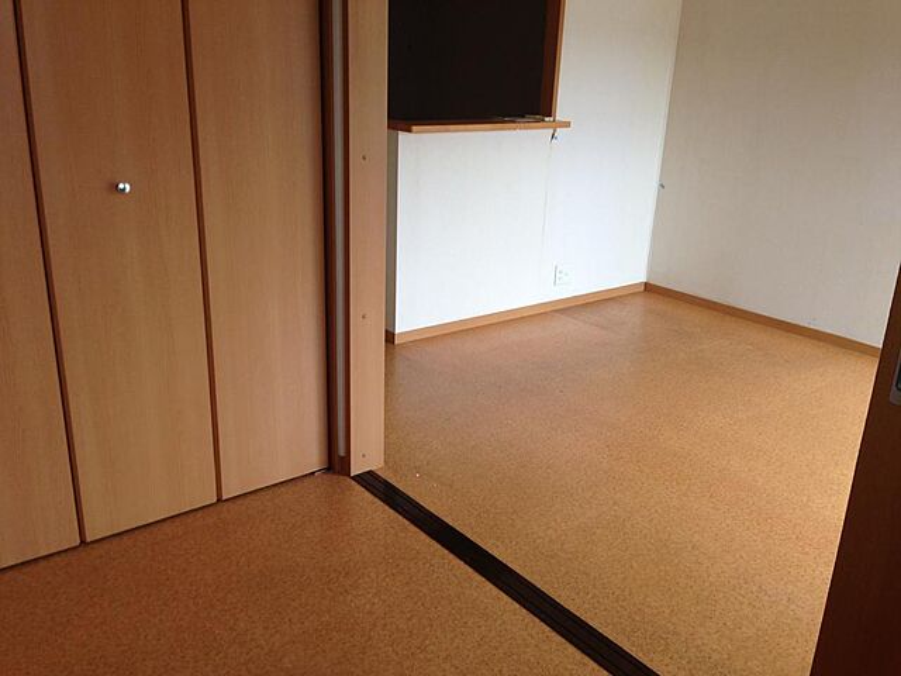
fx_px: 859
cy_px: 338
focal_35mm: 33
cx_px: 450
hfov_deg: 55.4
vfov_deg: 42.9
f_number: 2.4
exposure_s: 1/60
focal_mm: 4.13
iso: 50
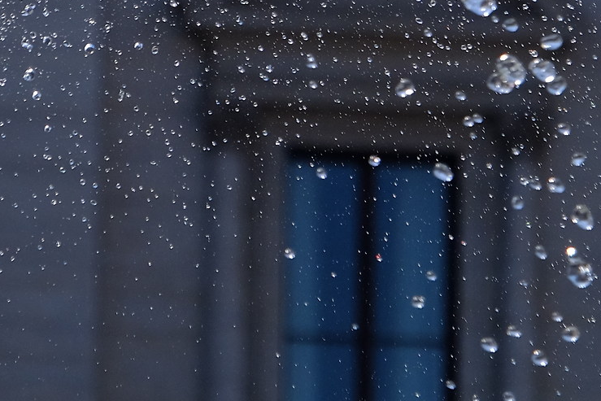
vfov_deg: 2.1
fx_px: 11003
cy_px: -191
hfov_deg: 3.1
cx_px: 201
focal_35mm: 659
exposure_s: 1/2000
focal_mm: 135
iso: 400
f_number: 5.6
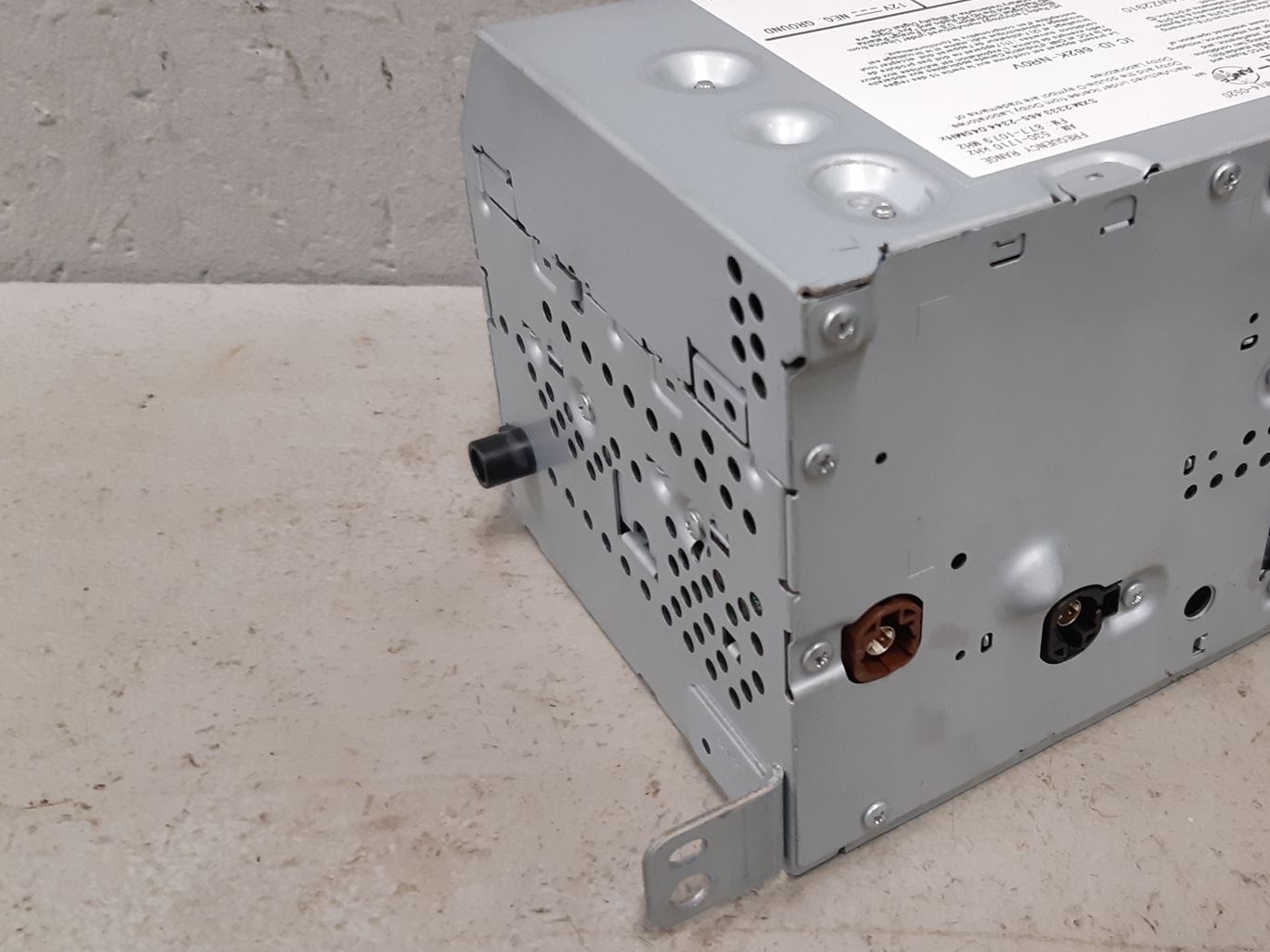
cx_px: 922
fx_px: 1431
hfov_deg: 46.5
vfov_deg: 36.8
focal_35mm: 39
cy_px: 434
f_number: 1.7
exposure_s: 1/50
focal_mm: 3.93
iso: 160
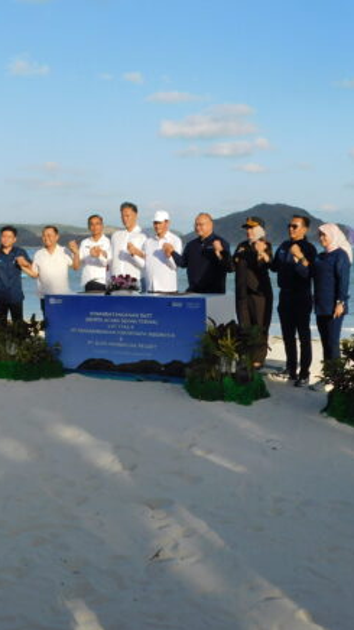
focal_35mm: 45
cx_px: 149
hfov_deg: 26.5
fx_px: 752
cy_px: 314
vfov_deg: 45.5
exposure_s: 1/1500
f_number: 3.2
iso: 125
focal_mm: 5.3
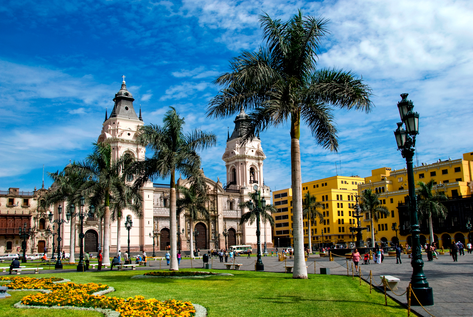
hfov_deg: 61.9
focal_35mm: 30
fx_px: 395
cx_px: 236
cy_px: 158
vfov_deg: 43.7
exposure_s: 1/250
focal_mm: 20
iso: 100
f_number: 8
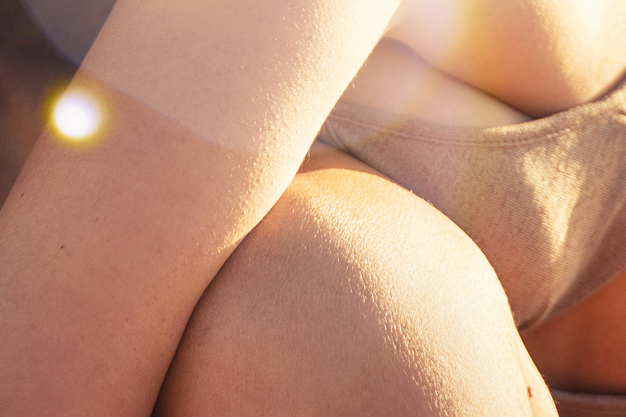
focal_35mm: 123
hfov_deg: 16.5
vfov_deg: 10.9
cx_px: 97
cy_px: -117
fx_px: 2139
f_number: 2.8
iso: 160
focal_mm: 38
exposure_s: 1/1250
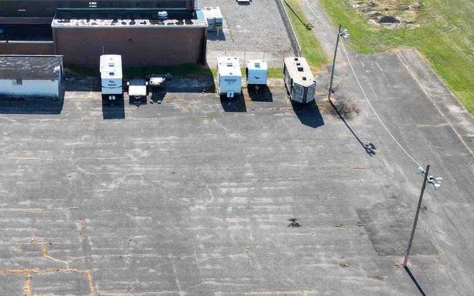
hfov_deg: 37.6
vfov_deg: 23.8
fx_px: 685
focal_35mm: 53
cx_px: 145
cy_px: 259
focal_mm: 6.72
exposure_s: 1/2000
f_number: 1.7
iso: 200
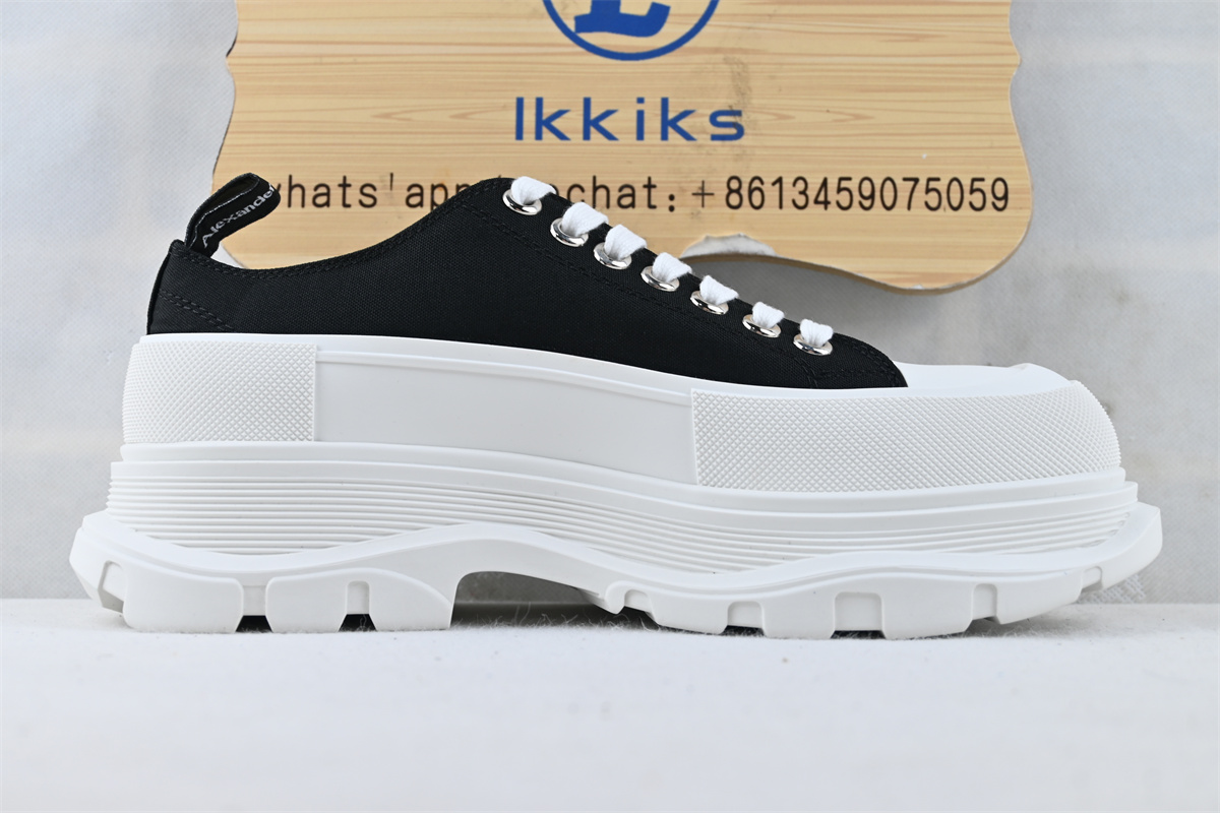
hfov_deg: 40.0
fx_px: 1677
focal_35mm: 50
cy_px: 406
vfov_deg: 27.3
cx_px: 610
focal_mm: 33
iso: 100
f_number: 5
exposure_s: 1/50
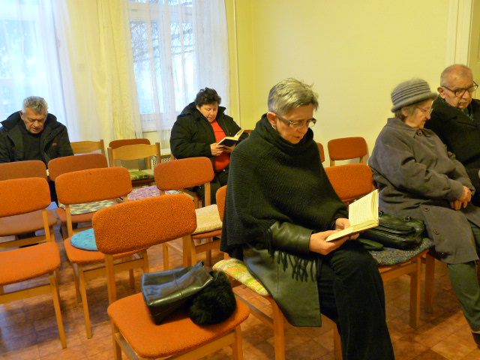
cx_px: 240
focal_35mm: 27
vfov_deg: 51.4
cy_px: 180
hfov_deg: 65.3
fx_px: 374
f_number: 2.8
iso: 400
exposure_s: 1/8
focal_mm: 4.8
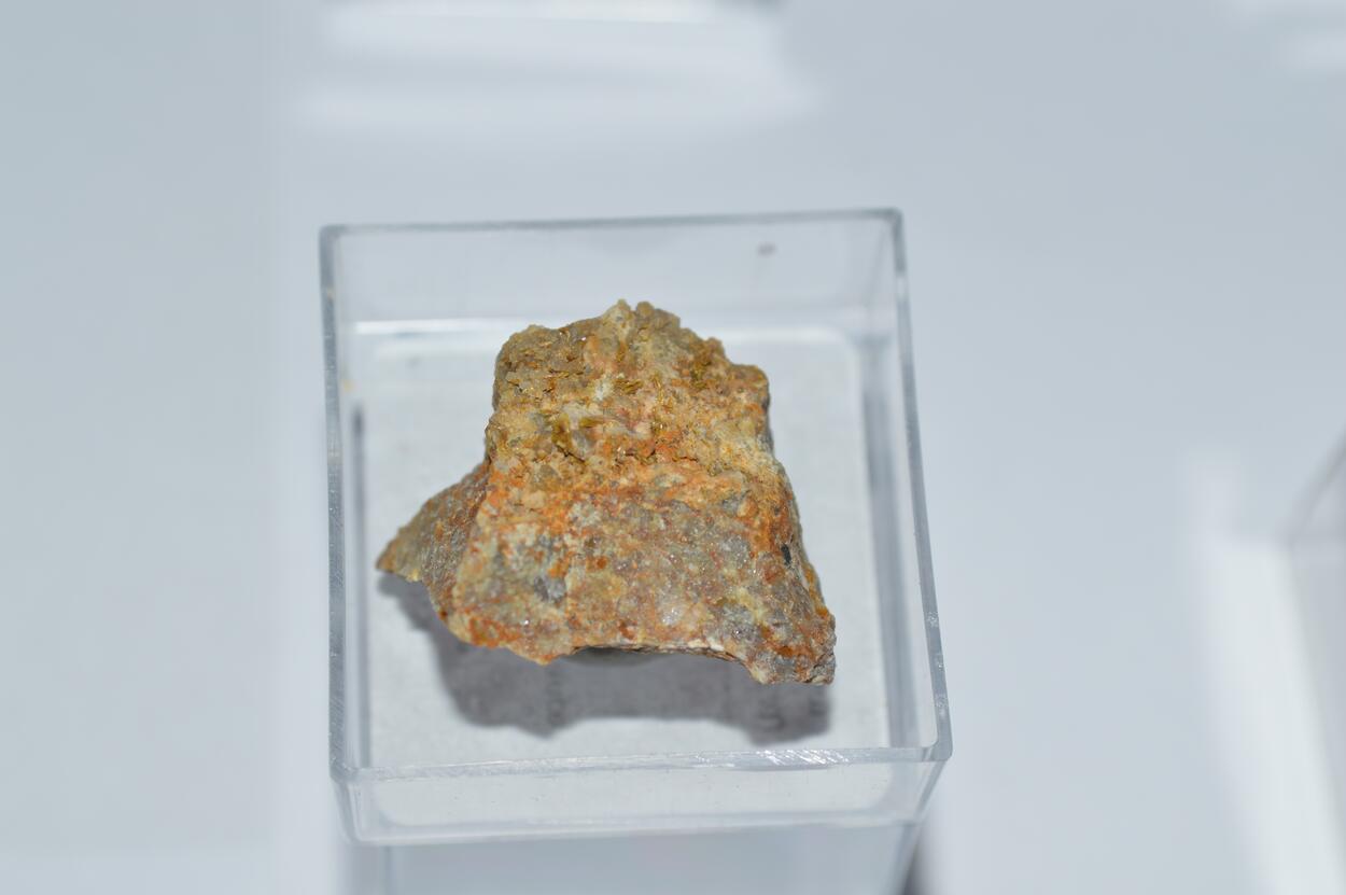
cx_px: 673
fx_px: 3082
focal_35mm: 82
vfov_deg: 16.5
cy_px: 448
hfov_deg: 24.6
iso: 100
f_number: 8
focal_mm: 55
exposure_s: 1/60
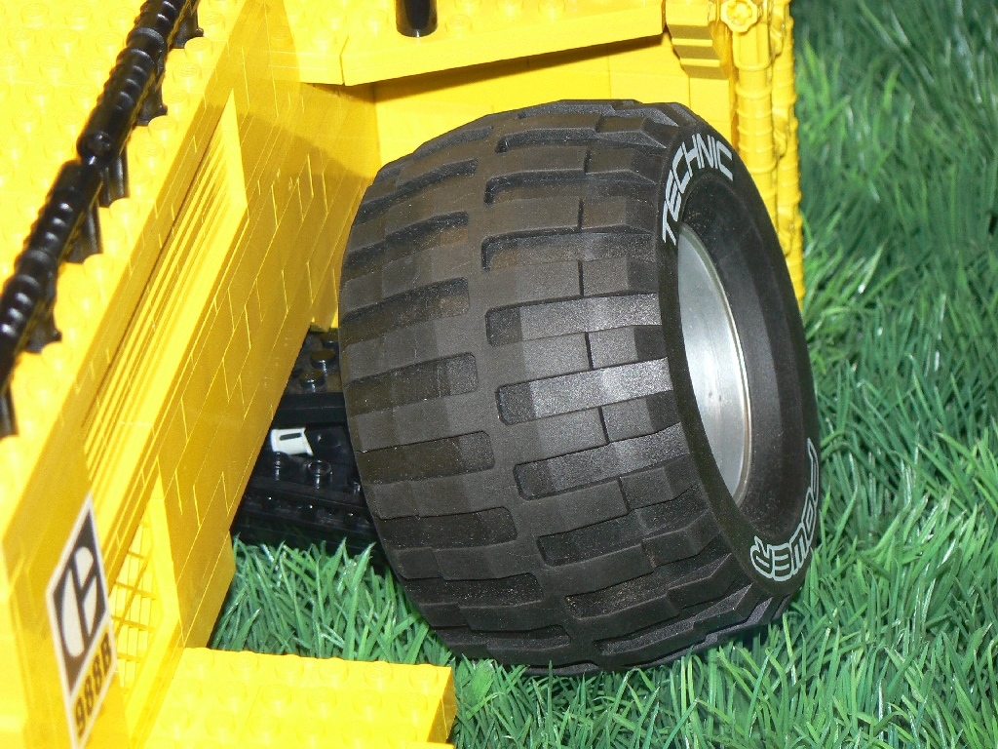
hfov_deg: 13.4
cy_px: 374
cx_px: 499
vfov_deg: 10.1
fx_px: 4238
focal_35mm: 147
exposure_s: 1/30
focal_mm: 24.6
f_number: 3.2
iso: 100
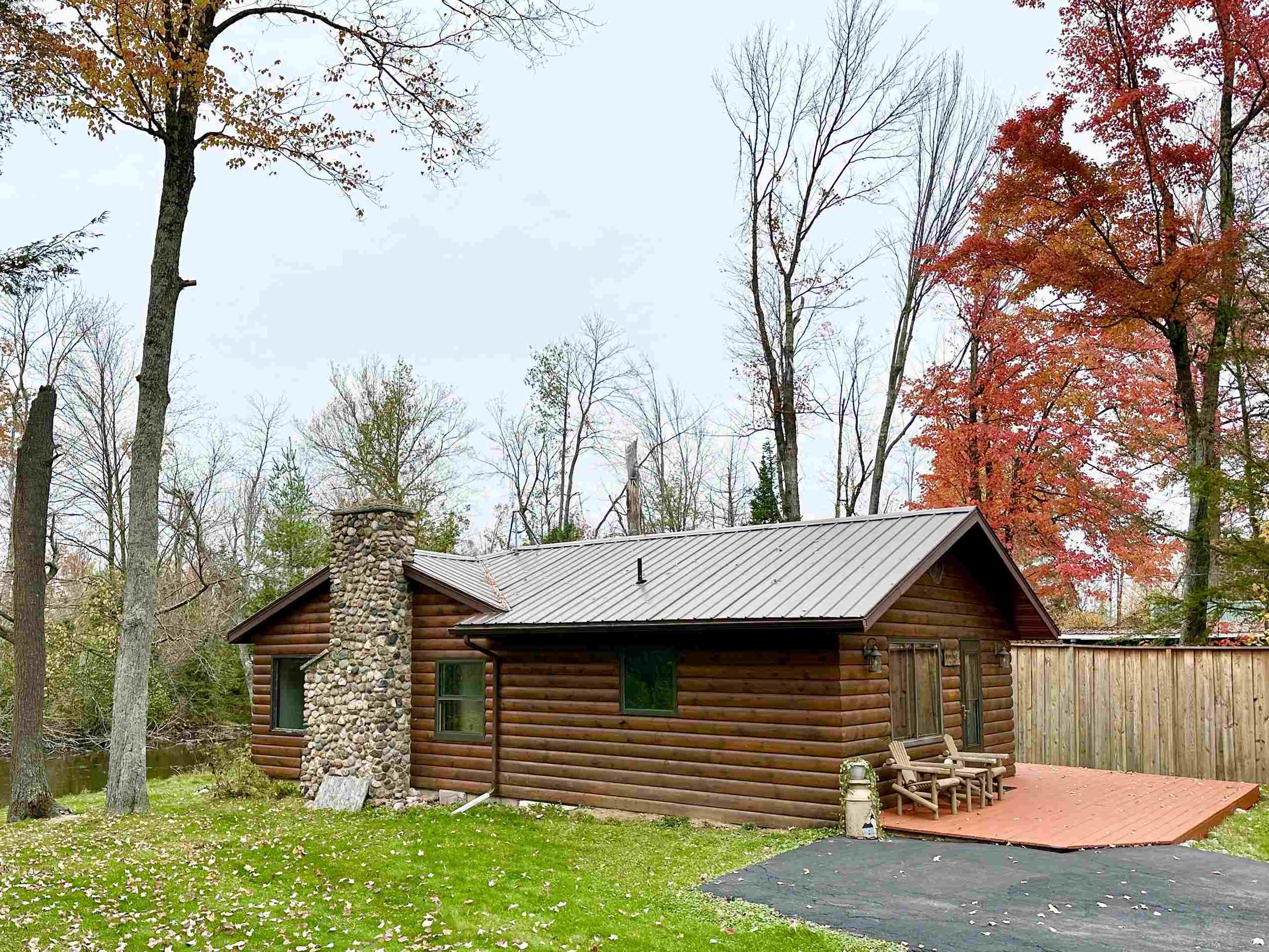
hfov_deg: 61.5
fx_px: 1063
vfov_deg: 48.0
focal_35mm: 29
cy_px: 570
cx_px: 563
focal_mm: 6.86
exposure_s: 1/1412
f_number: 1.78
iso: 80
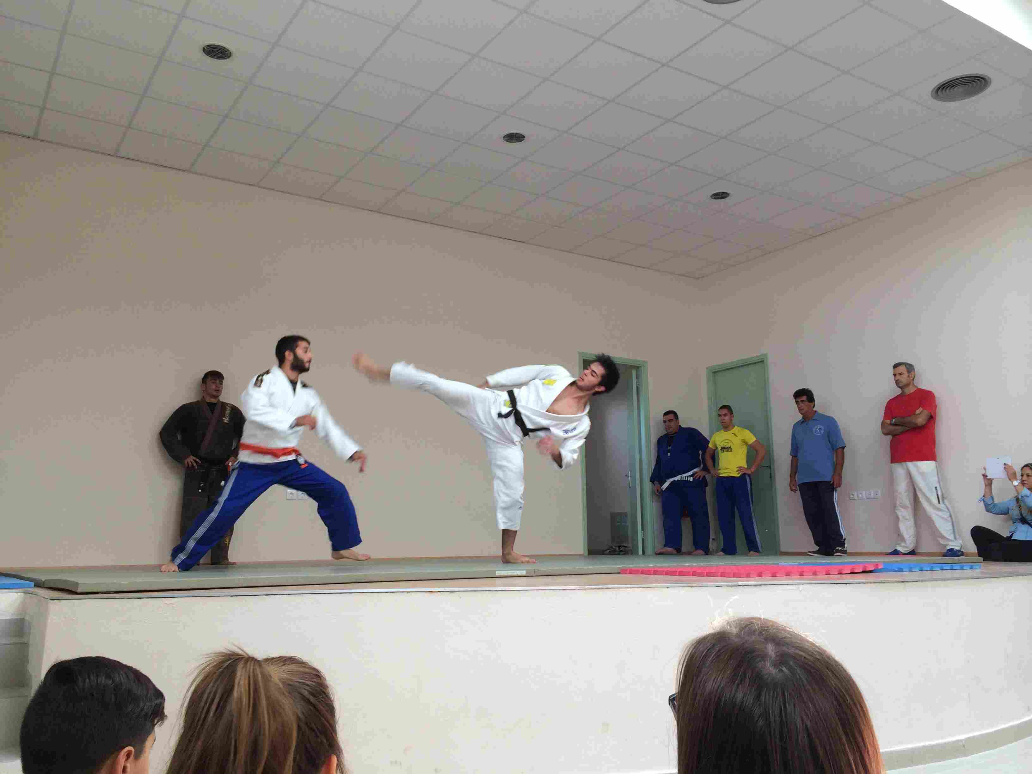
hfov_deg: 60.0
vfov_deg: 46.8
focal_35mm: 30
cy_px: 387
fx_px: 894
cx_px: 516
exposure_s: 1/60
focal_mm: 4.12
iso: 40
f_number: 2.2
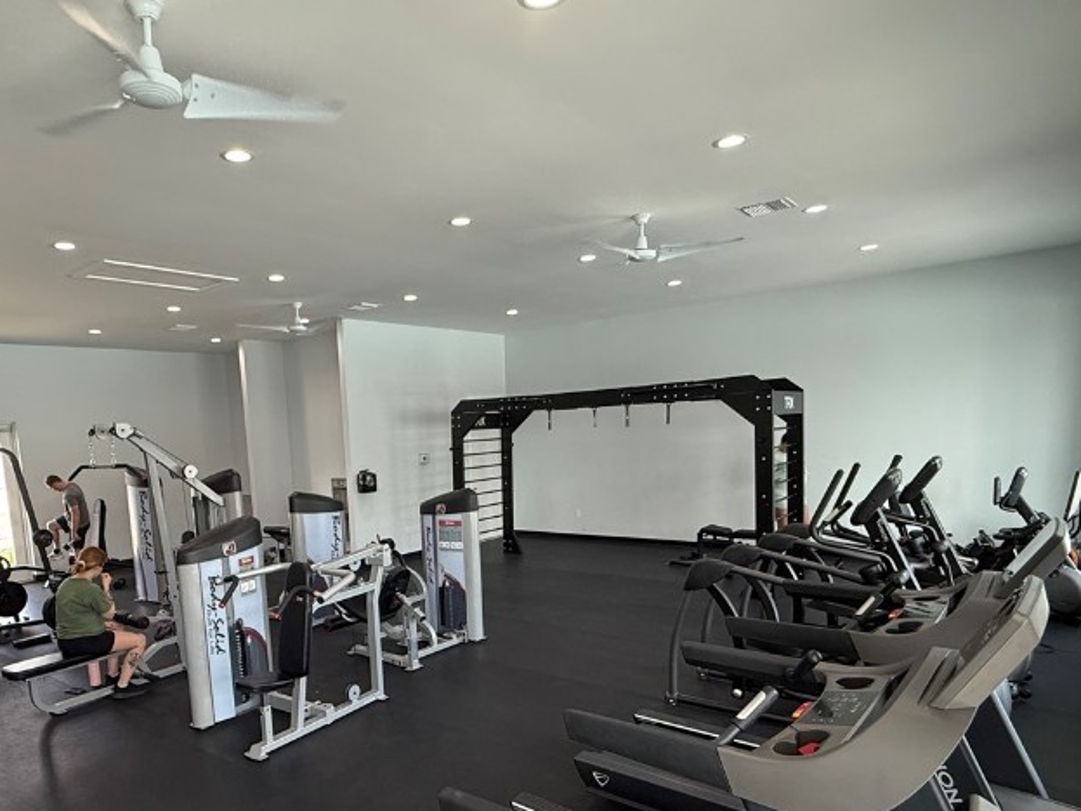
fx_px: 718
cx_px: 422
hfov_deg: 73.0
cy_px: 523
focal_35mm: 23
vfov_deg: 57.9
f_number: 2.2
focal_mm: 2.22
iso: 200
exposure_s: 1/120
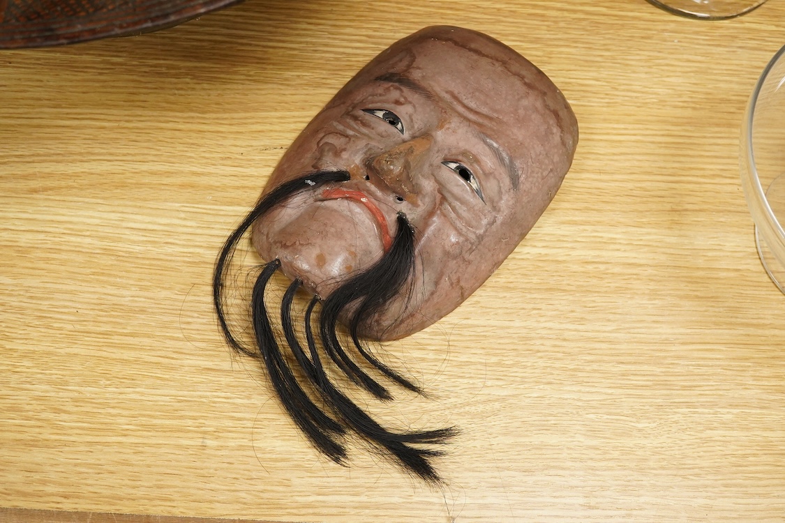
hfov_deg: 43.6
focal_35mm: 45
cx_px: 392
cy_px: 262
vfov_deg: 29.9
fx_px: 981
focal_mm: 30
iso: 2500
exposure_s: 1/160
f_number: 9
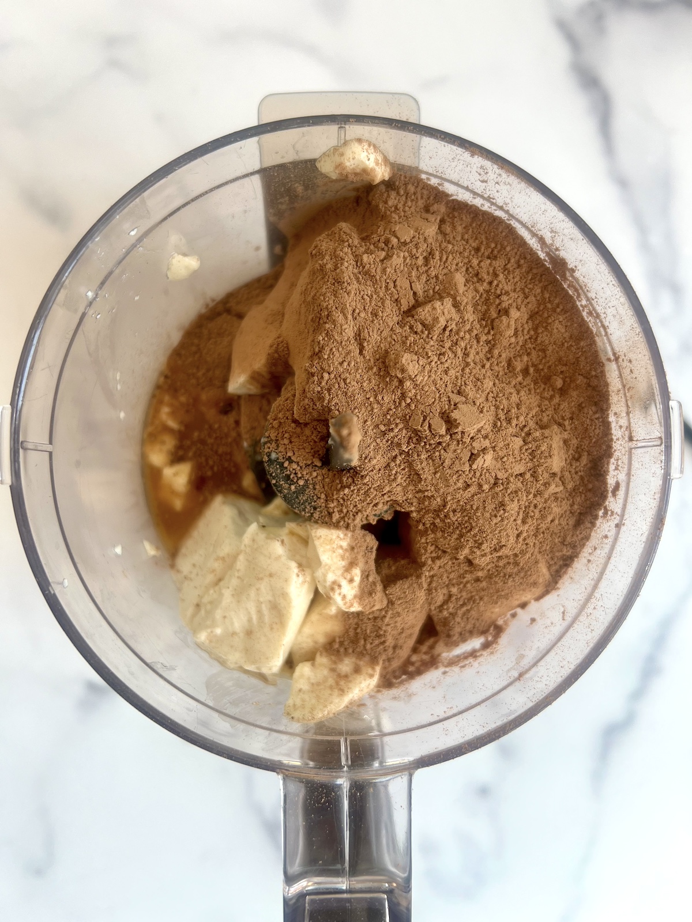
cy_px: 461
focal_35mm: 26
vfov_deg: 67.3
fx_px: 693
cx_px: 346
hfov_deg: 53.1
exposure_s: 1/121
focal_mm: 5.7
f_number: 1.5
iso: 40
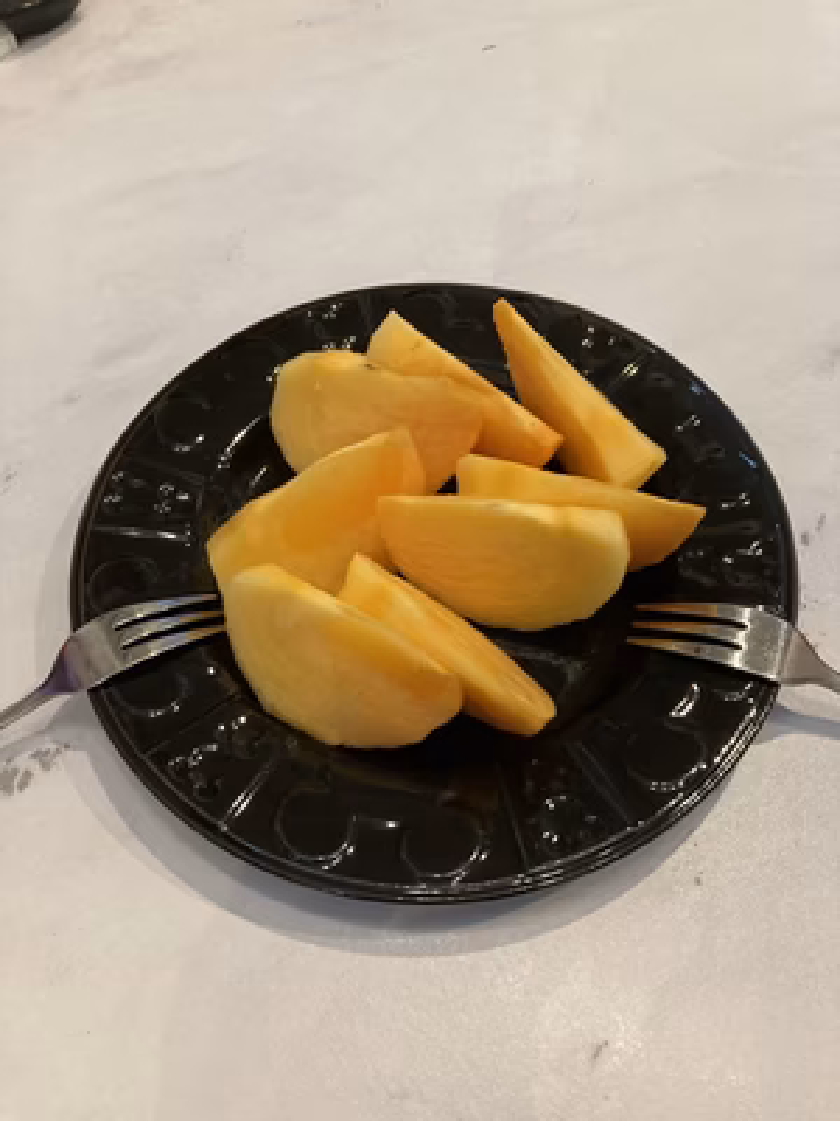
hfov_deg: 49.7
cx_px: 420
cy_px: 560
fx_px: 906
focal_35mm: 28
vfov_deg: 63.4
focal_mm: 3.99
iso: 200
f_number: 1.8
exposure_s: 1/50
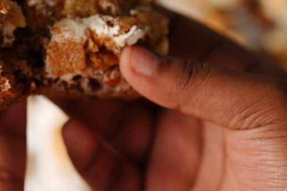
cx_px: 61
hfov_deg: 10.4
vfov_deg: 7.0
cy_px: 30
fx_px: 1570
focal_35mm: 197
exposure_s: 1/50
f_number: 2
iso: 100
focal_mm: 56
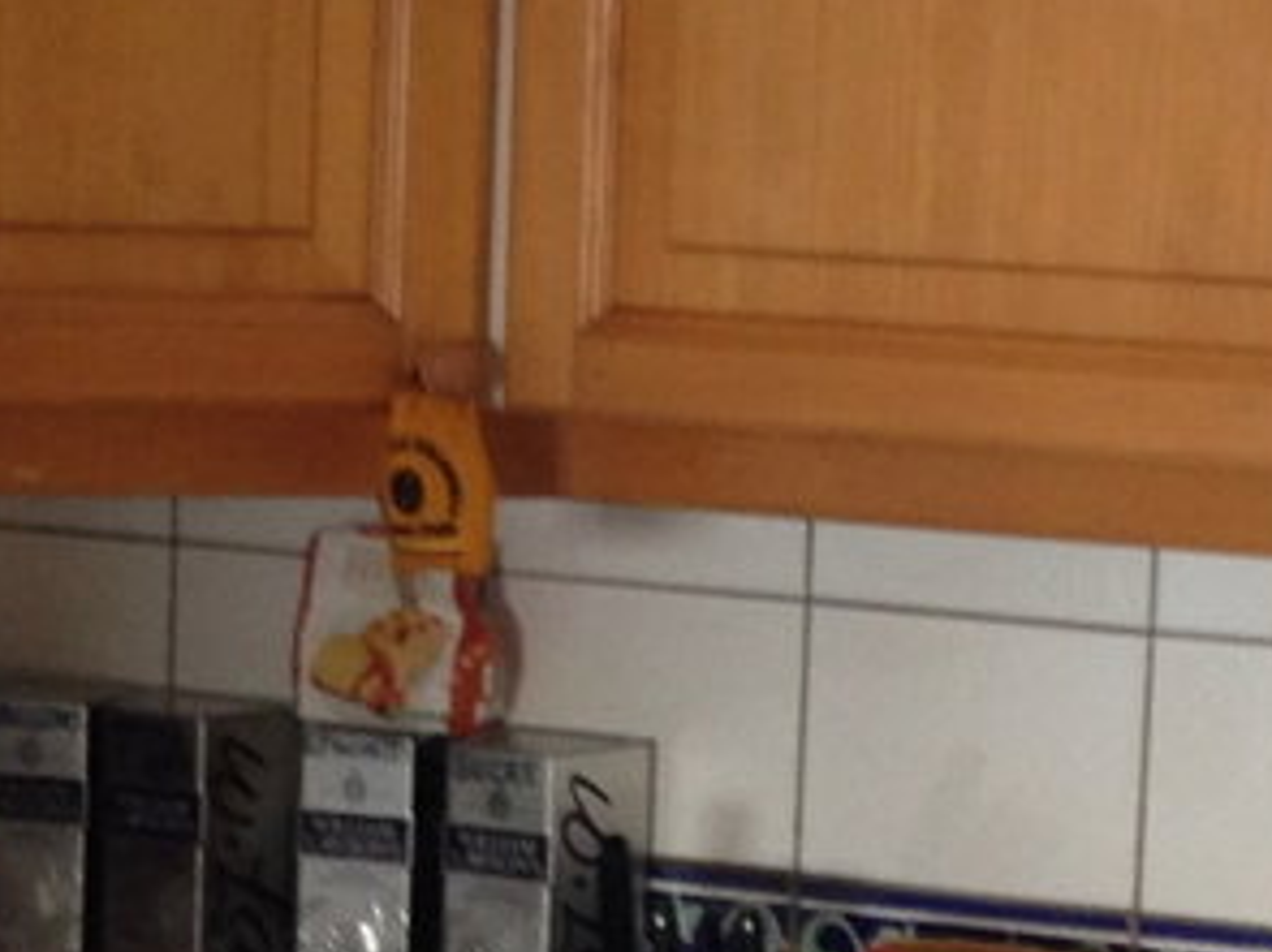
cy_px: 1047
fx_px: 6575
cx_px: 573
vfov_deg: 8.2
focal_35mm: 179
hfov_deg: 11.0
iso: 80
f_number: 2.4
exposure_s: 1/20
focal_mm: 4.12
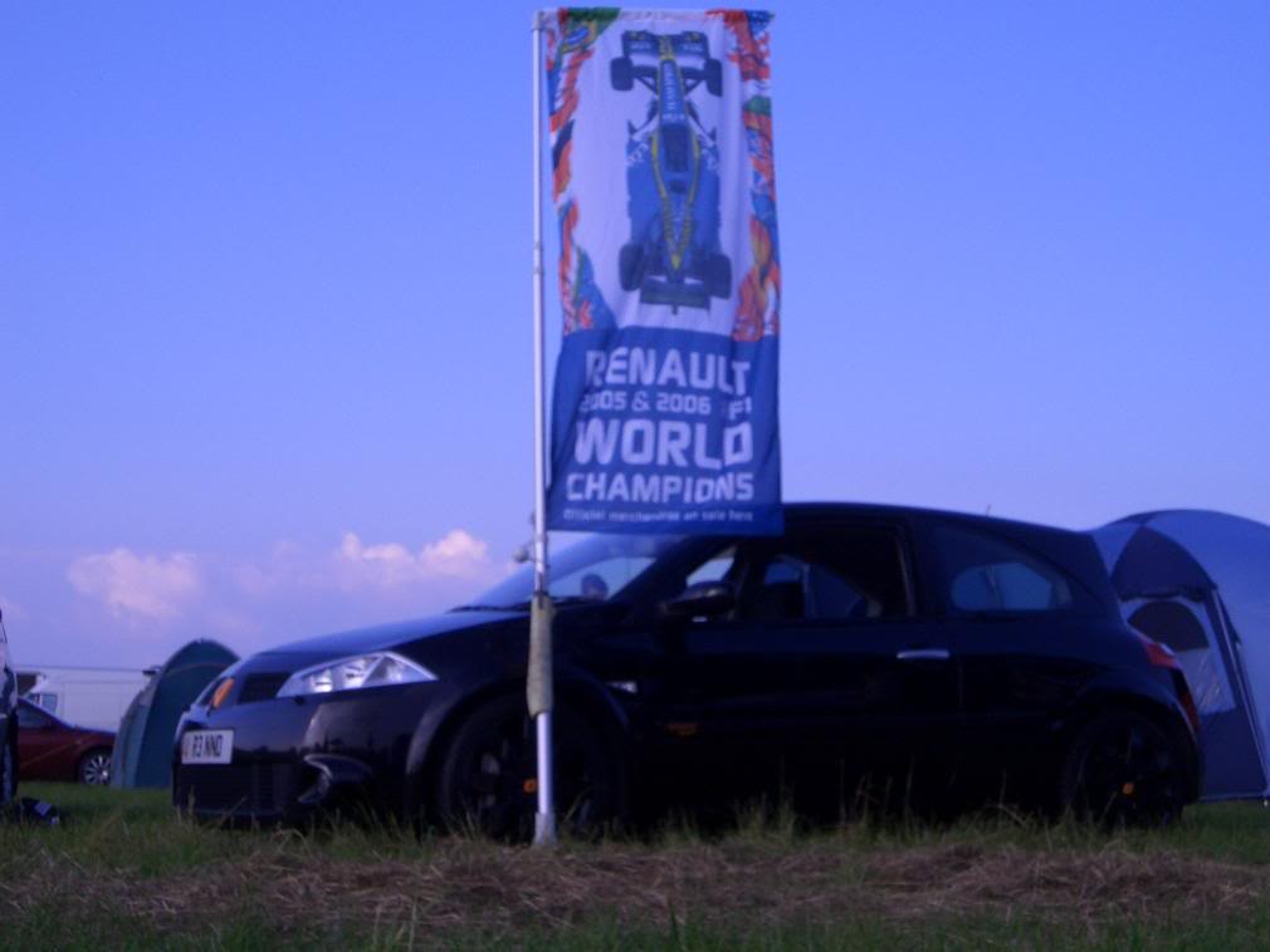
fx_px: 2239
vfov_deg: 24.0
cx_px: 635
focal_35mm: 61
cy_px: 476
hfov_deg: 31.7
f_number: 5
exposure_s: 1/320
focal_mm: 8.1
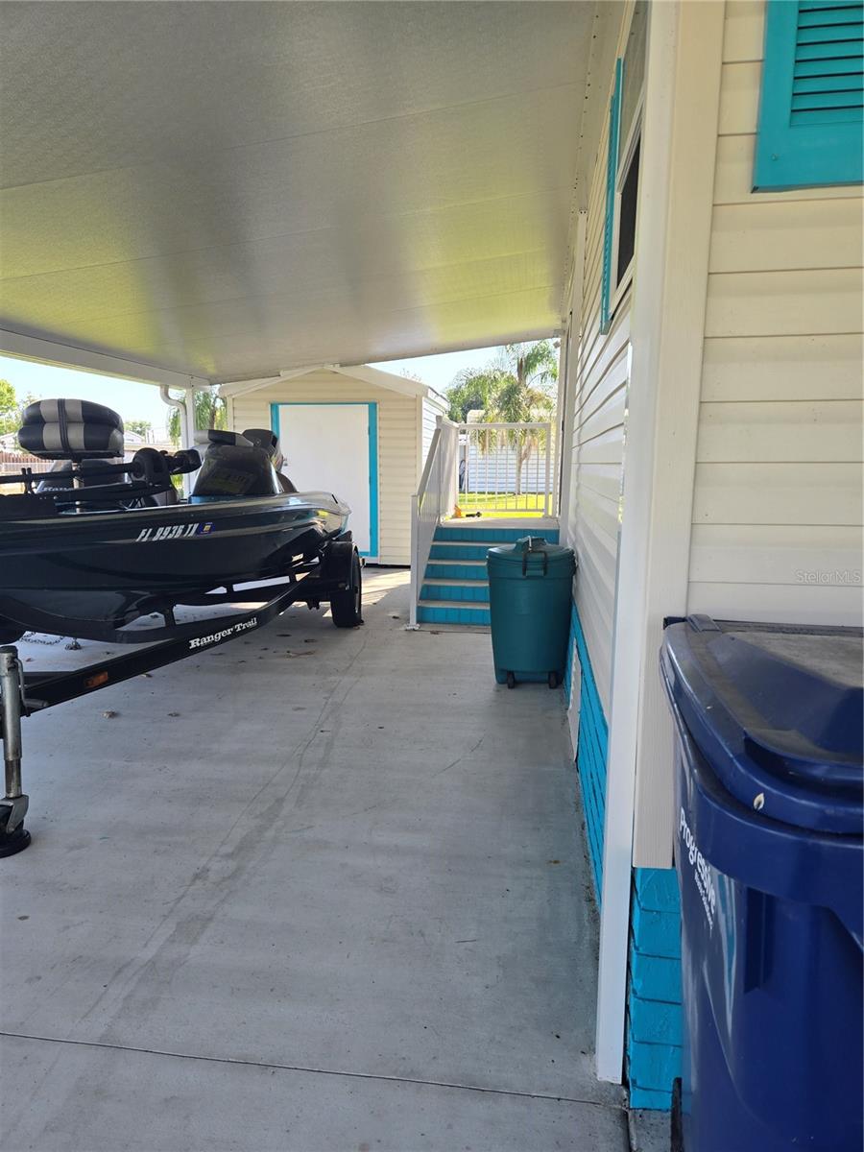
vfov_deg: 73.9
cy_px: 576
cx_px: 432
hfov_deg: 58.9
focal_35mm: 23
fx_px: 765
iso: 25
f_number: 1.8
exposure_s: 1/241
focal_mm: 5.4
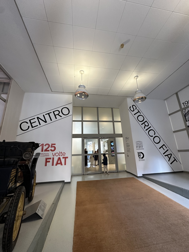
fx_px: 102
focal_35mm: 14
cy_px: 126
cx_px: 94
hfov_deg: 85.7
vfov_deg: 102.1
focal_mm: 2.22
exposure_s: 1/100
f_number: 2.2
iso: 200
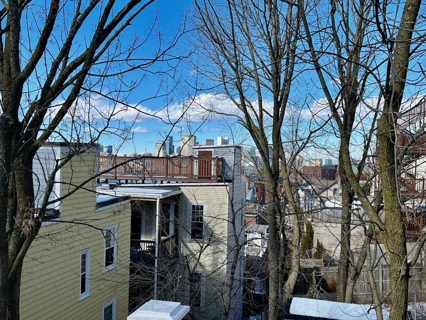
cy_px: 179
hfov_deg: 52.6
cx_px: 218
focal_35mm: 35
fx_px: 431
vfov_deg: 40.6
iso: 50
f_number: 1.5
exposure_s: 1/2762
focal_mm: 5.7
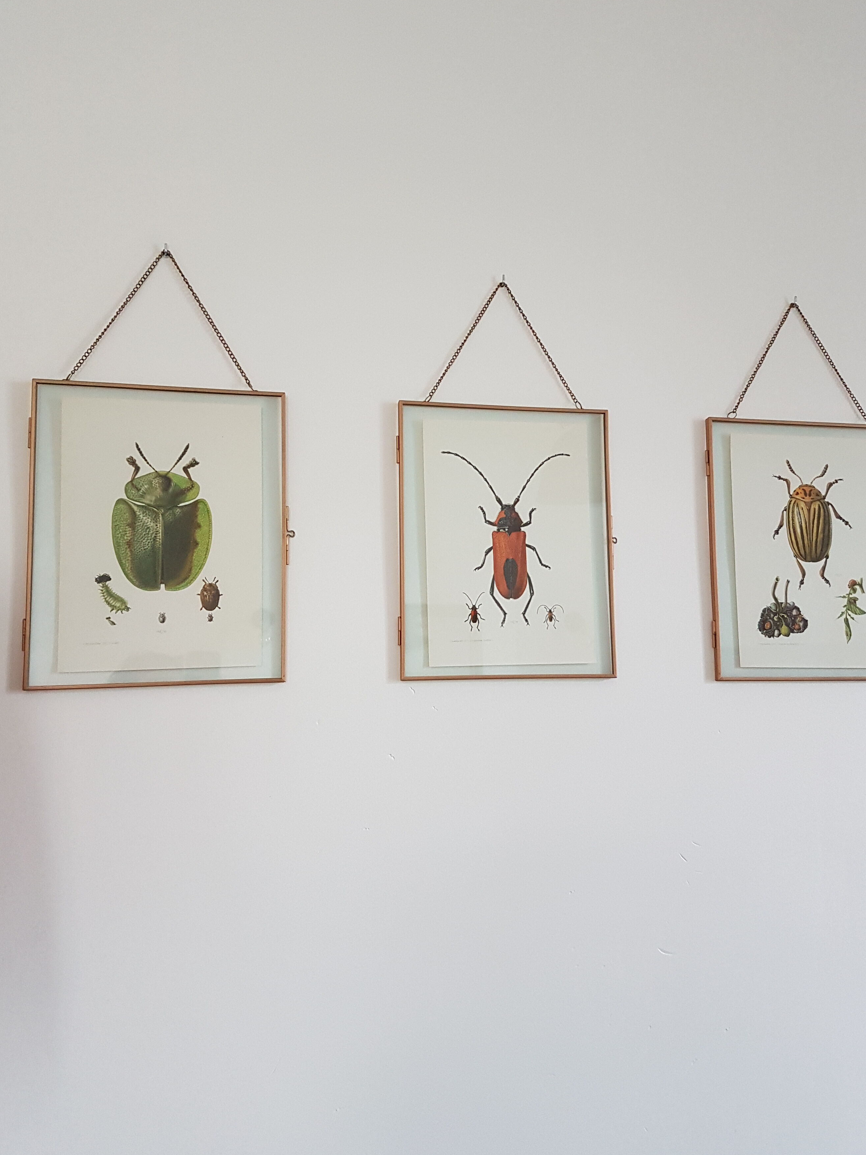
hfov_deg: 46.8
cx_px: 457
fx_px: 1001
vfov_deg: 59.9
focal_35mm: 30
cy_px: 535
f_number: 1.7
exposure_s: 1/17
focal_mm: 4.2
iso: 200
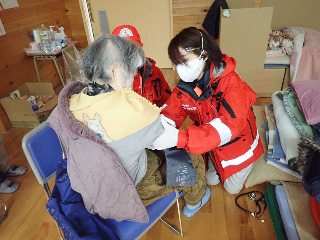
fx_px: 231
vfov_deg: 54.9
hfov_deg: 69.4
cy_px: 120
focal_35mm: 25
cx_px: 160
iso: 800
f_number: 2
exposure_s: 1/100
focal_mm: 4.5
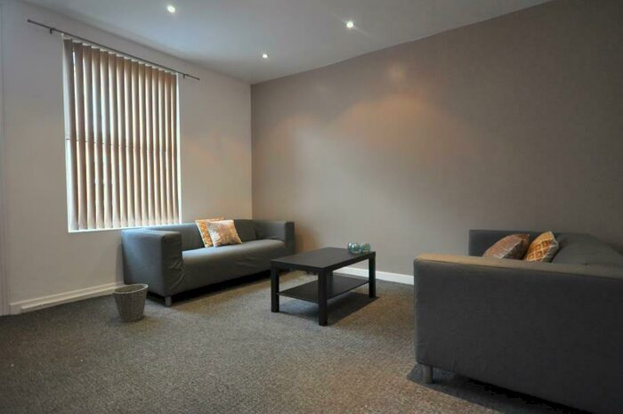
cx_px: 312
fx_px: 337
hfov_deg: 85.5
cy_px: 207
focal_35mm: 20
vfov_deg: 63.1
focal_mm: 13
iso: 1600
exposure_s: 1/80
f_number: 4.5
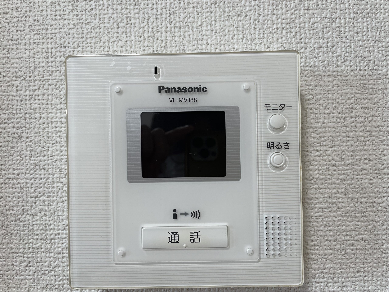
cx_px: 194
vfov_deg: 53.1
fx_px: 292
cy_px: 146
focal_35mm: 26
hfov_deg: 67.3
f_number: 1.6
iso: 50
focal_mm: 4.2
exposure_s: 1/120
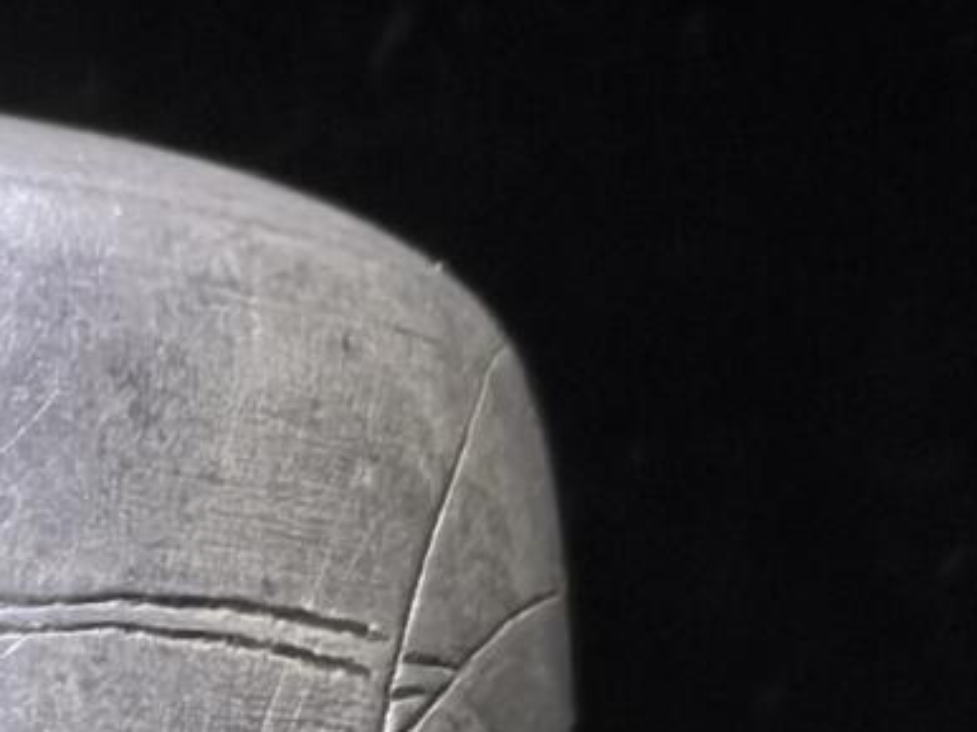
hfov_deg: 14.5
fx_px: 3554
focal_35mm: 126
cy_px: 1320
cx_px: -521
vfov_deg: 11.0
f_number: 2.2
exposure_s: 1/442
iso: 160
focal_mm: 1.95
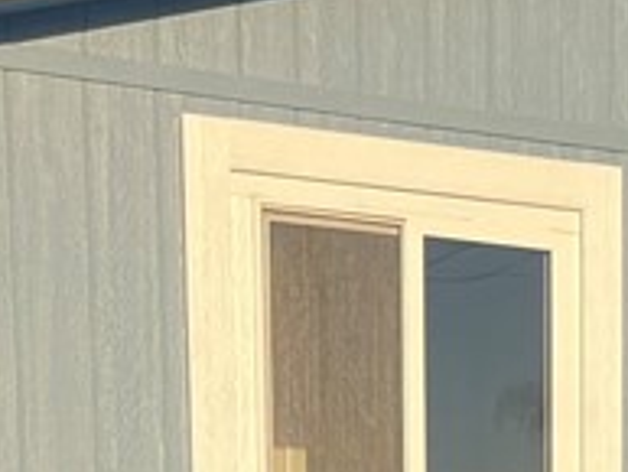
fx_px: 2505
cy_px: 1084
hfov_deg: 13.9
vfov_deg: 9.7
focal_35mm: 138
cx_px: 726
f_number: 1.6
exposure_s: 1/1458
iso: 50
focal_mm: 5.1
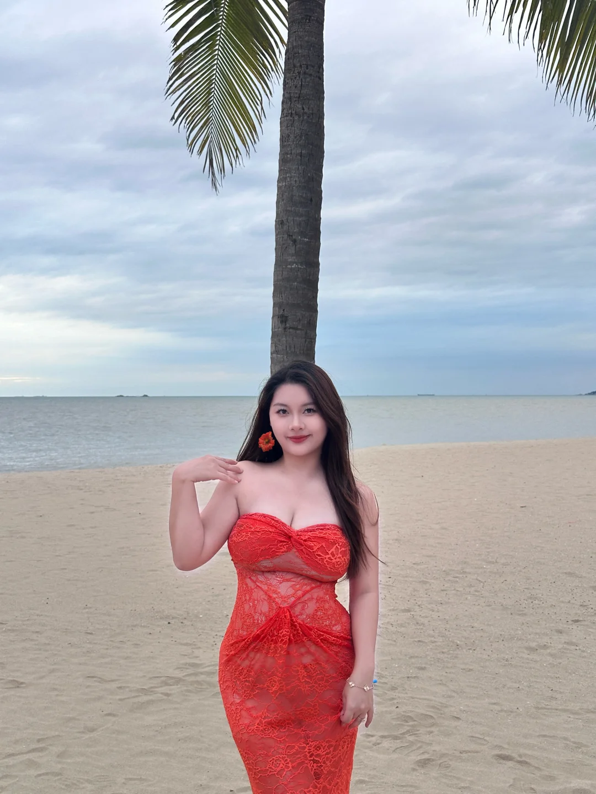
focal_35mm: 48
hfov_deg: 30.3
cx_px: 298
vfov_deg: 39.7
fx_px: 1102
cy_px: 397
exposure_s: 1/151
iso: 50
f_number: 1.78
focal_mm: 6.86
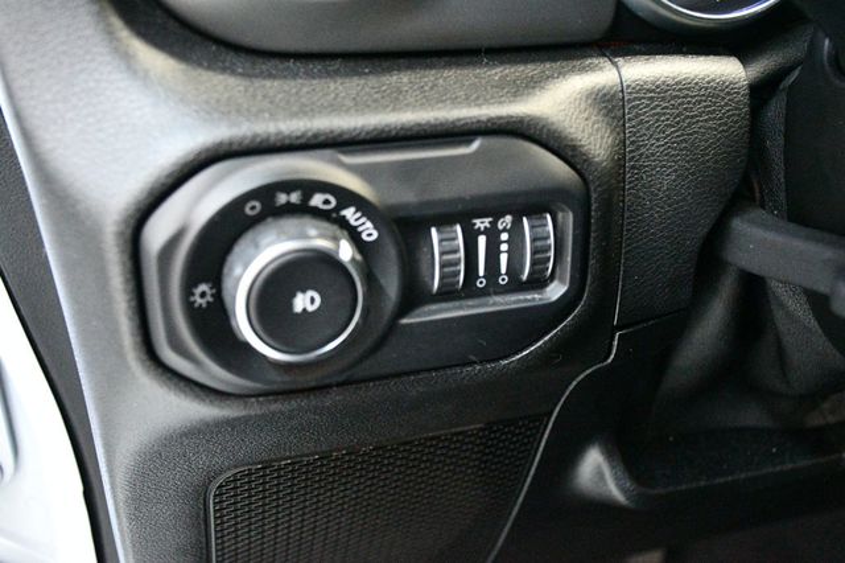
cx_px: 422
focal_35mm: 45
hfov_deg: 43.6
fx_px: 1056
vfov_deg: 29.8
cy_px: 282
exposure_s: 1/60
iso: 12800
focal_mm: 30
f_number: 4
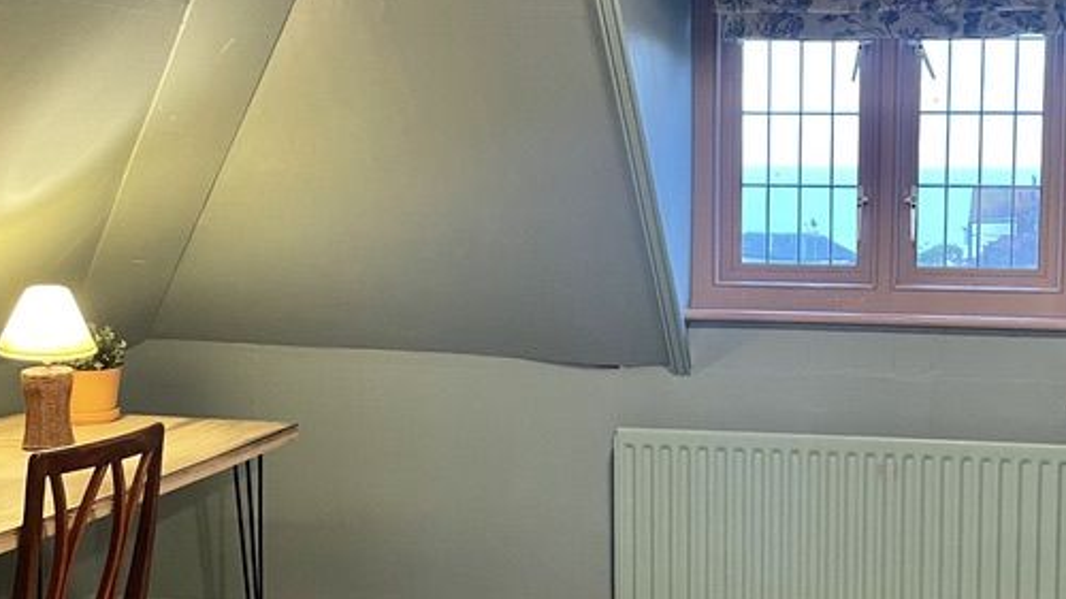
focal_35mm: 58
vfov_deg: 20.7
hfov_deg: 35.5
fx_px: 1639
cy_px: 294
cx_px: 759
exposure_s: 1/50
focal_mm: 5.1
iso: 250
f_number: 1.6
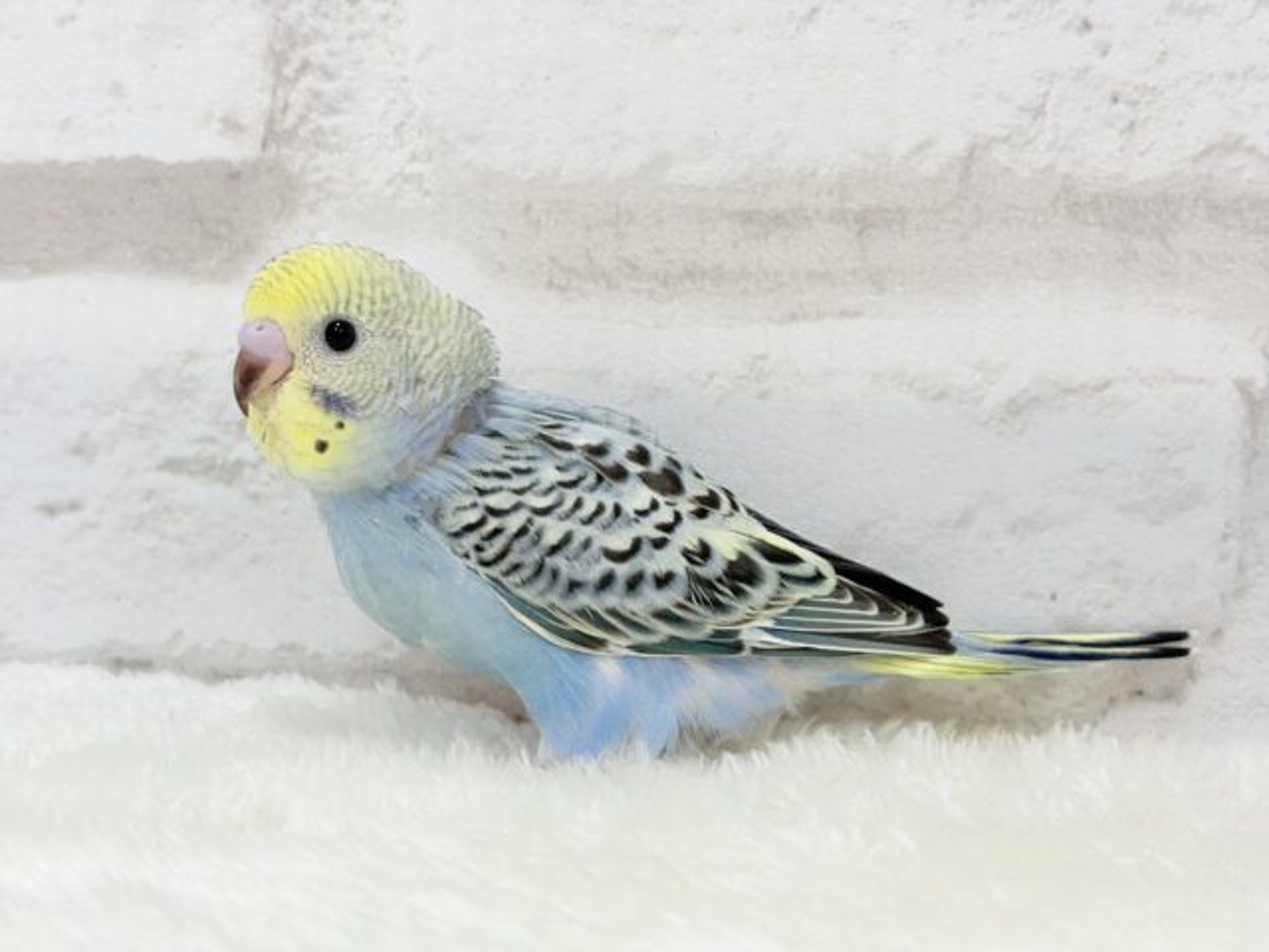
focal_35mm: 52
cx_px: 634
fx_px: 1906
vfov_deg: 28.0
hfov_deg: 36.8
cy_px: 476
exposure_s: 1/50
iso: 50
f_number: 1.6
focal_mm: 5.96
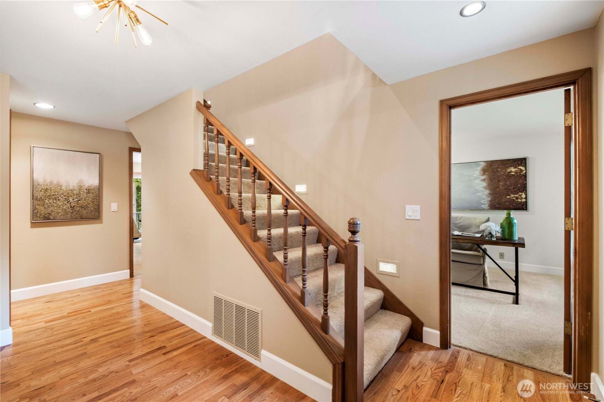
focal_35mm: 15
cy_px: 201
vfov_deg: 77.3
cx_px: 302
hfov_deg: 100.4
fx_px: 252
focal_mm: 10
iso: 320
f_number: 8
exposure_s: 1/1.25
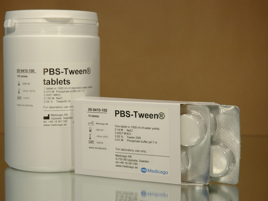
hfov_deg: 23.0
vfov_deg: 17.4
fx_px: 658
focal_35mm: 85
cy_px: 100
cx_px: 117
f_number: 4.5
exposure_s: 1/125
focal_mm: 52
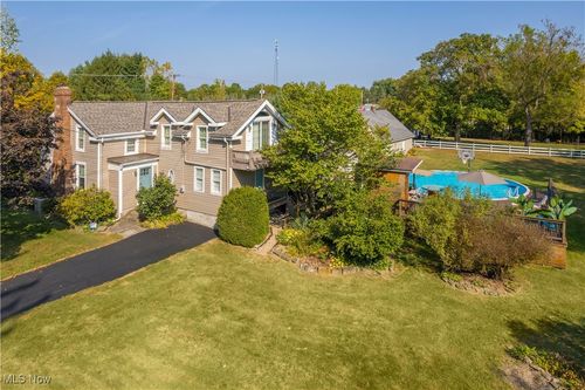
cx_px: 292
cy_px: 195
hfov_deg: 78.6
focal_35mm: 22
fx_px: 357
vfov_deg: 57.2
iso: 100
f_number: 2.8
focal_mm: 8.38
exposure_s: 1/3000
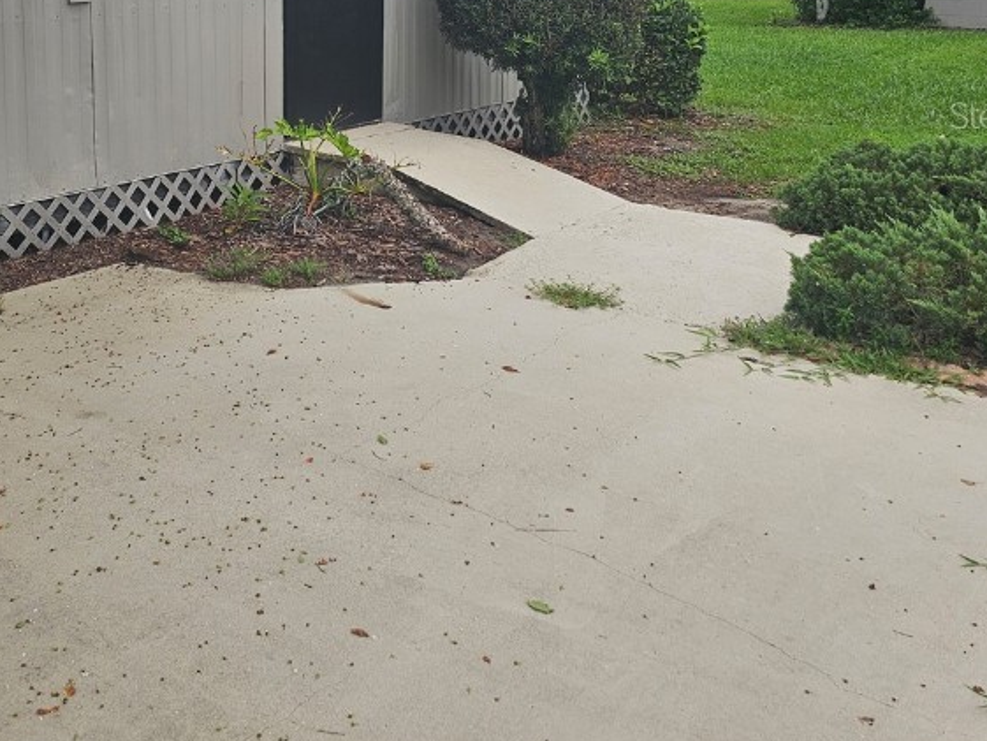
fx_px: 1198
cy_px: 114
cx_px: 215
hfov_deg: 43.0
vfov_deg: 33.1
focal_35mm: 42
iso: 10
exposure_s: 1/477
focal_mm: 6.3
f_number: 1.7
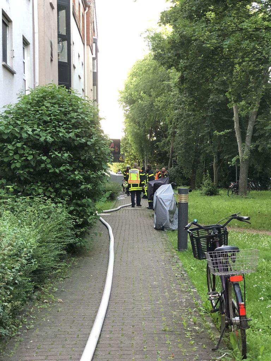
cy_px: 180
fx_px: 595
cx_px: 136
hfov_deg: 25.7
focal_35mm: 57
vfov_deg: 33.8
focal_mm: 6.6
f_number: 2.8
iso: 320
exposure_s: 1/120
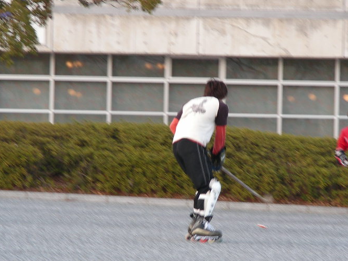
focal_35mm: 302
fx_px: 3034
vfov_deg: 4.9
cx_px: 195
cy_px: 170
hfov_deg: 6.6
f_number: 3.5
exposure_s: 1/64.6
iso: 66
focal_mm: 32.7
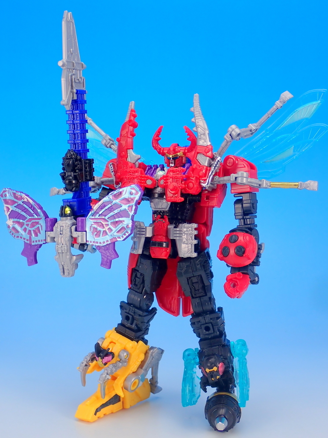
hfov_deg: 27.0
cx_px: 164
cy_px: 219
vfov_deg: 35.5
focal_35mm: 54
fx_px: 682
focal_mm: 9.65
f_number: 13
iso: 100
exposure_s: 1/1.6
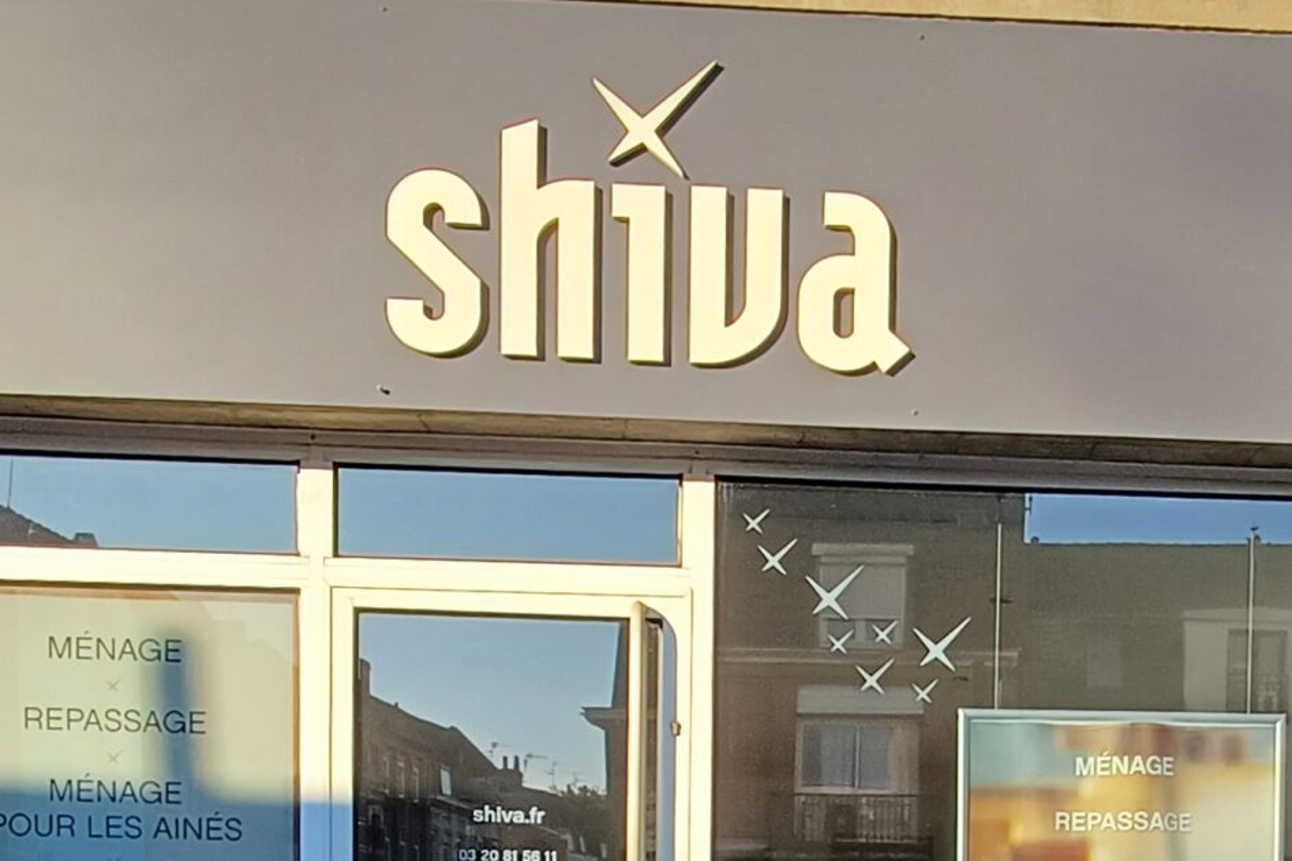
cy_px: 1049
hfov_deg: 43.2
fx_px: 1615
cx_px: 820
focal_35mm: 45
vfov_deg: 26.4
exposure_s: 1/656
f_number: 2.2
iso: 40
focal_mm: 1.64
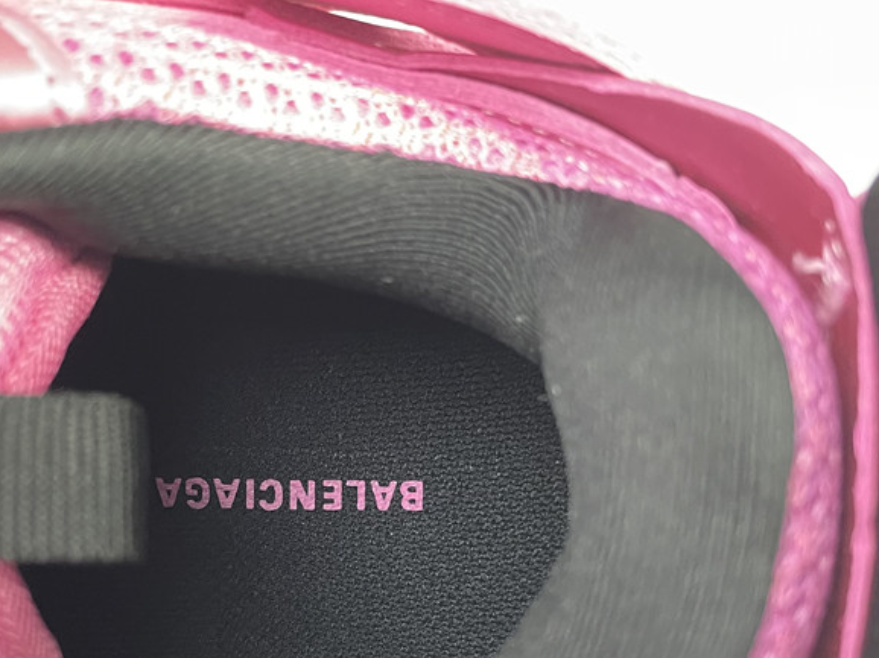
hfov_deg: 41.8
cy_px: 485
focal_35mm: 45
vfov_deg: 31.6
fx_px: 1142
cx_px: 325
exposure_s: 1/30
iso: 640
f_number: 1.6
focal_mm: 4.2
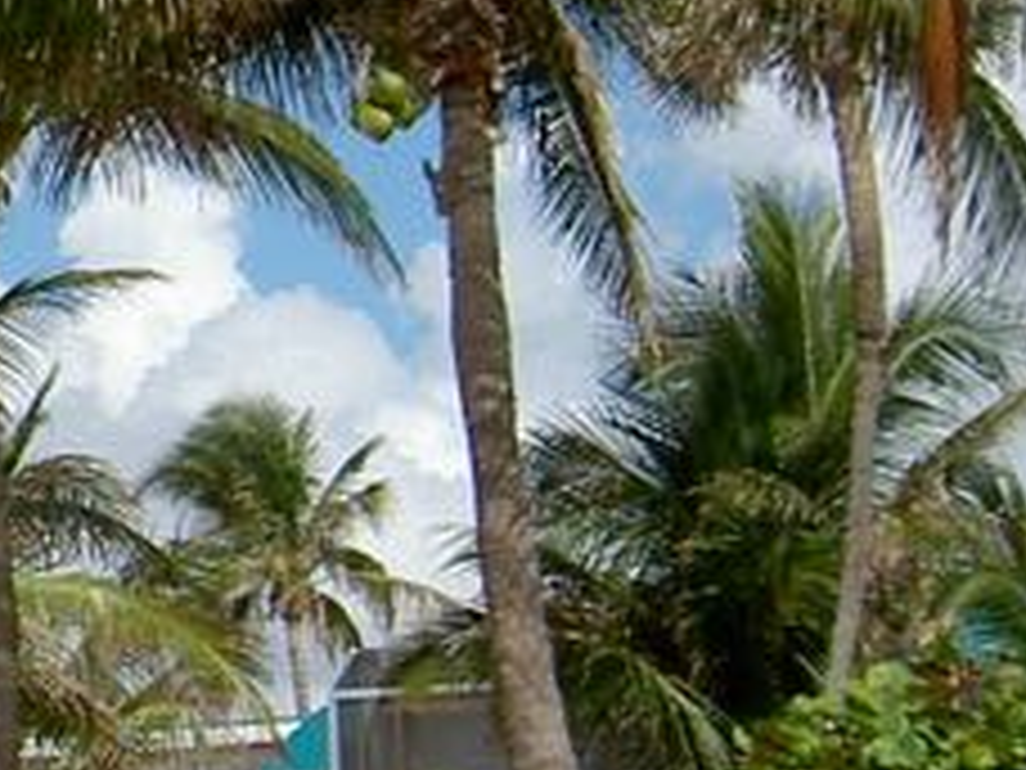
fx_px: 4535
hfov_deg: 11.9
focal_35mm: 153
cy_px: 248
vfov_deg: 9.7
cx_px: -819
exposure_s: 1/640
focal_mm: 5.6
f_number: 4.7
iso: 50
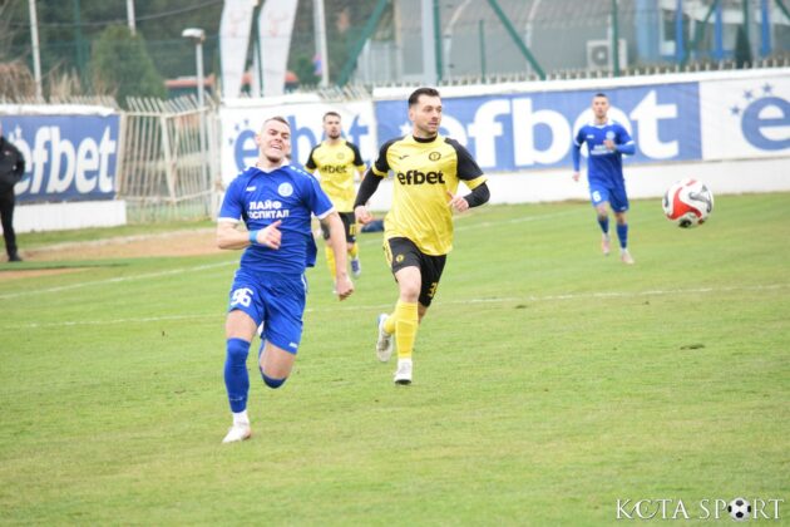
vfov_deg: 4.4
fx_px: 6912
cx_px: 395
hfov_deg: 6.5
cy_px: 264
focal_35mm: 315
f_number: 5.3
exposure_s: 1/800
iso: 1600
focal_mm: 210
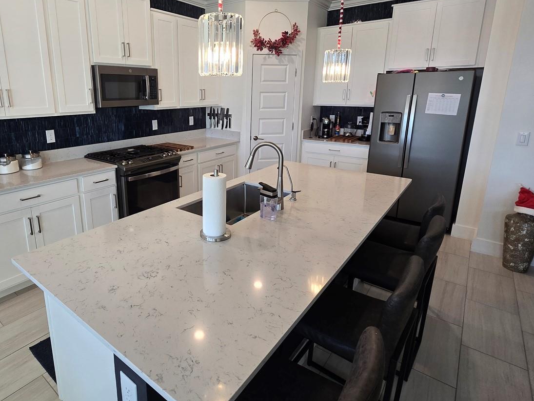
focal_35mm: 19
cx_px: 203
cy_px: 164
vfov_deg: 68.1
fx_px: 293
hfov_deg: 83.2
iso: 64
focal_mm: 2.2
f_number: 2.2
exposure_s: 1/60
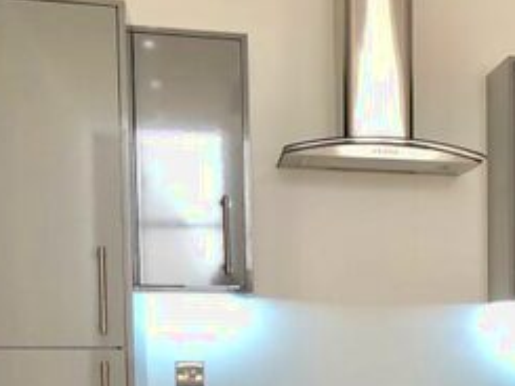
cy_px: 442
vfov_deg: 17.7
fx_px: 1191
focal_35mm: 80
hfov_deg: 22.9
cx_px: 574
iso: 20
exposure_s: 1/33
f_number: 1.8
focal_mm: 4
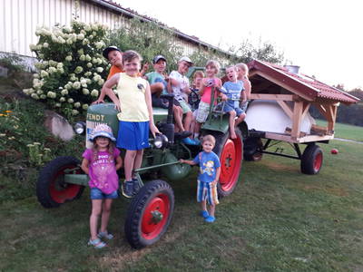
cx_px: 182
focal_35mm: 27
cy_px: 136
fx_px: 283
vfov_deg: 51.4
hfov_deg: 65.3
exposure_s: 1/17
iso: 160
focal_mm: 3.6
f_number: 1.9
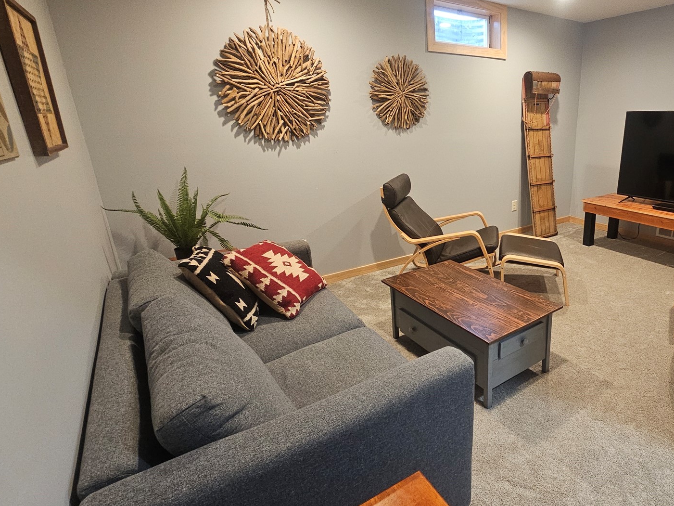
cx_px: 457
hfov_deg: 81.4
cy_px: 237
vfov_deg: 68.6
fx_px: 370
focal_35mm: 19
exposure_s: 1/30
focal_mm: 2.2
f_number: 2.2
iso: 500
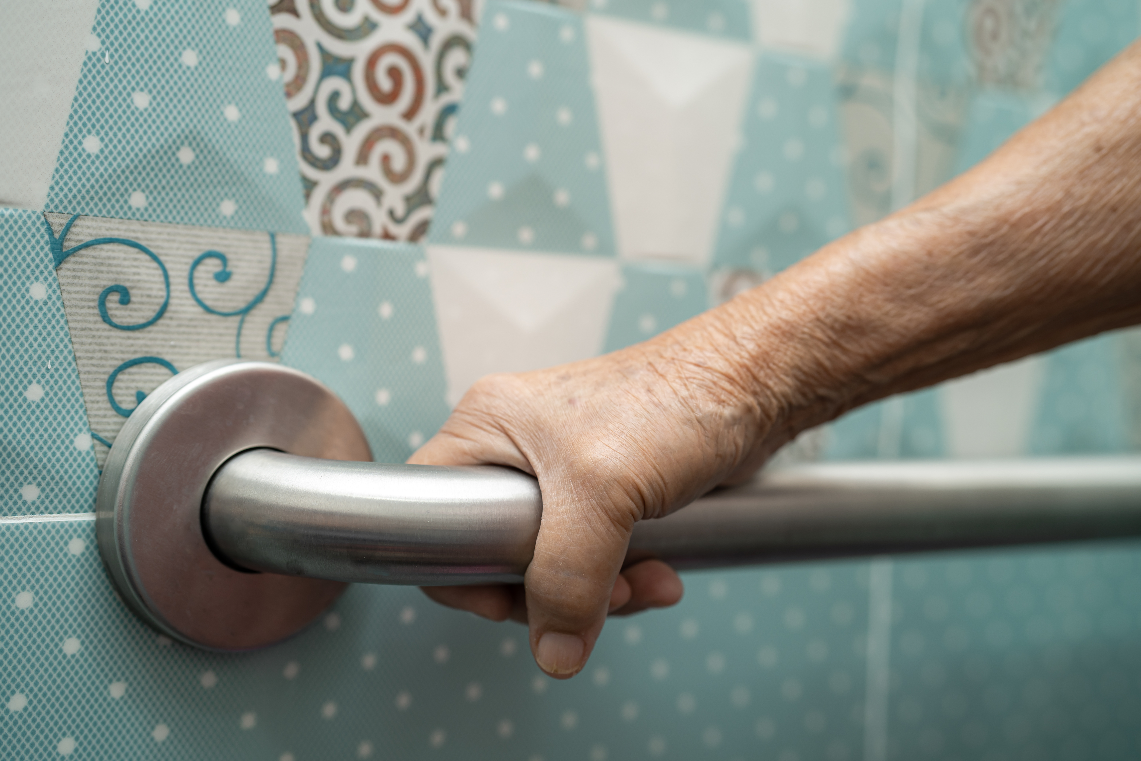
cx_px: 570
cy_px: 380
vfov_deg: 27.0
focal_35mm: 50
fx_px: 1585
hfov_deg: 39.6
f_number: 2.2
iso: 100
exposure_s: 1/60
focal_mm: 50
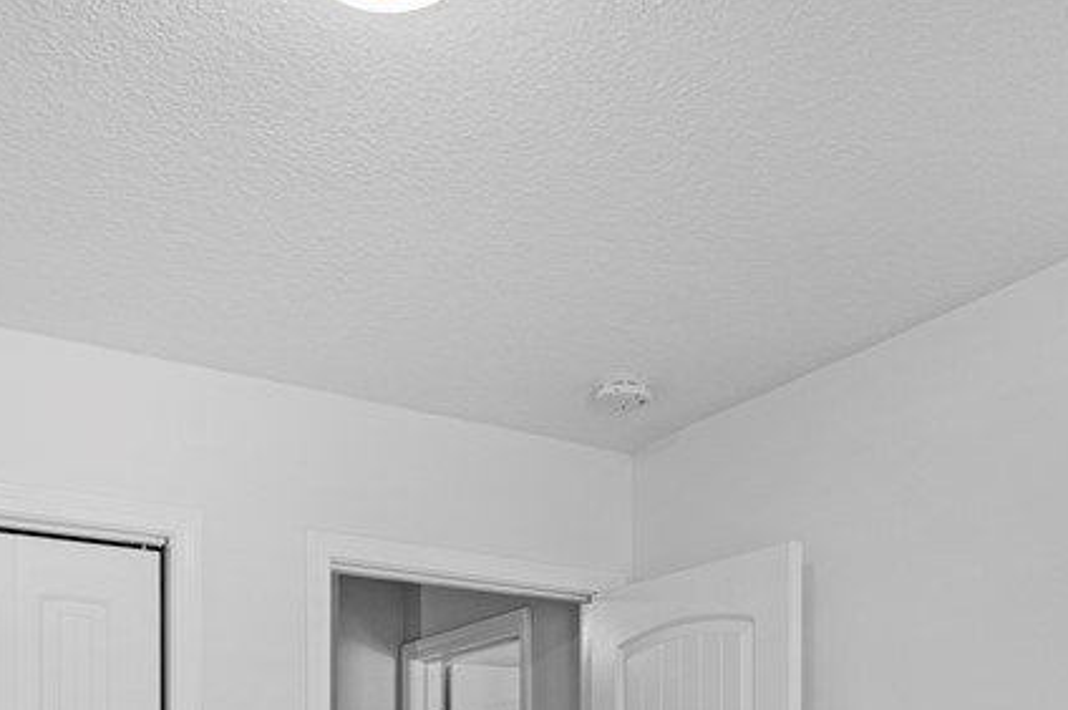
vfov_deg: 27.3
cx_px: 647
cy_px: 888
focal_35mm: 42
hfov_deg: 45.9
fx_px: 1253
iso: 100
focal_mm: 11
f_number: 7.1
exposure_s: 1/4
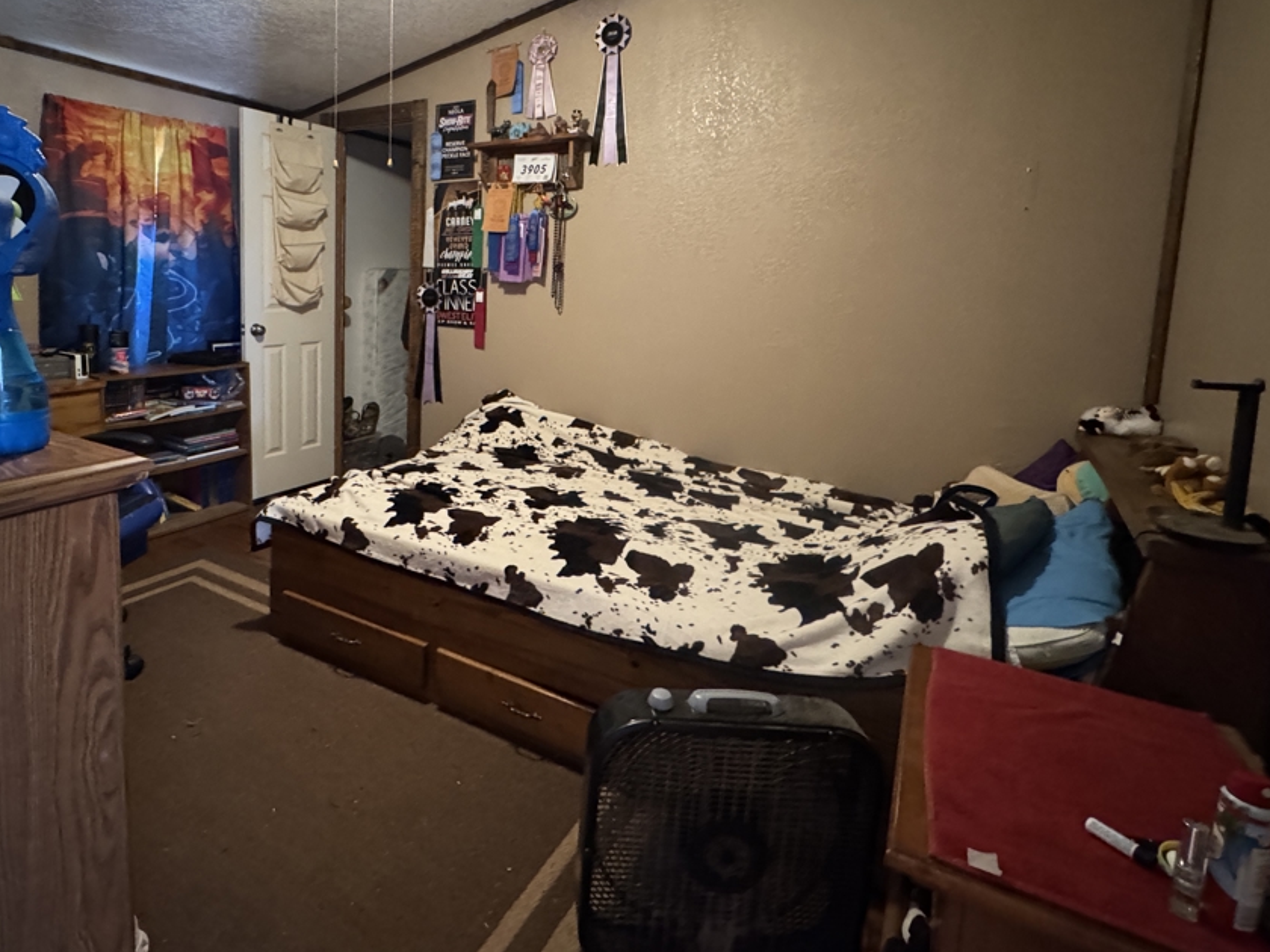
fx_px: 734
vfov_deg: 65.0
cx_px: 506
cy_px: 355
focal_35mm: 20
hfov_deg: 80.8
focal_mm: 2.22
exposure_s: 1/40
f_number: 2.2
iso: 1250
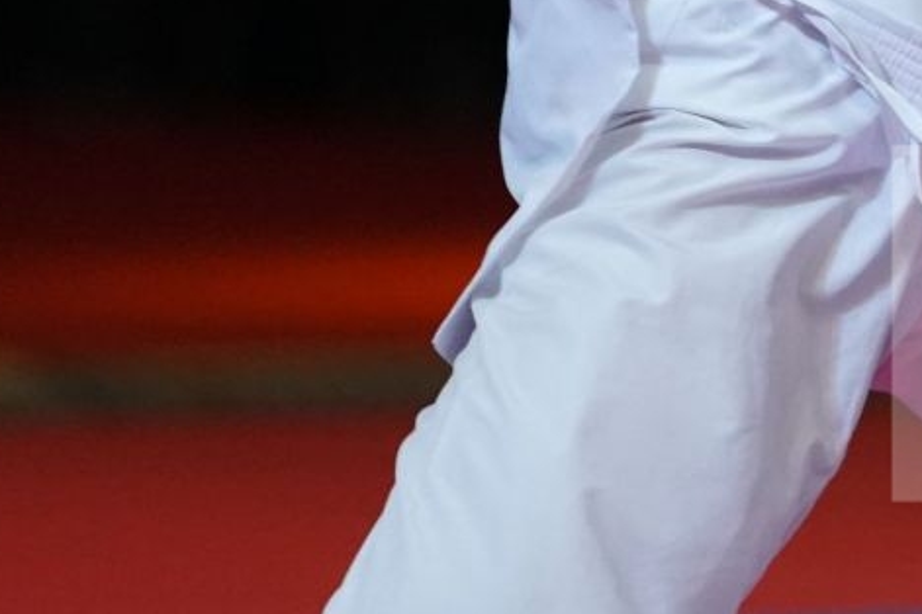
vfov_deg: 1.8
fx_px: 19591
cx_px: 1075
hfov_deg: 2.7
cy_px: -372
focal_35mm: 765
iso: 5000
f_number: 2.8
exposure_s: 1/1000
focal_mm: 200
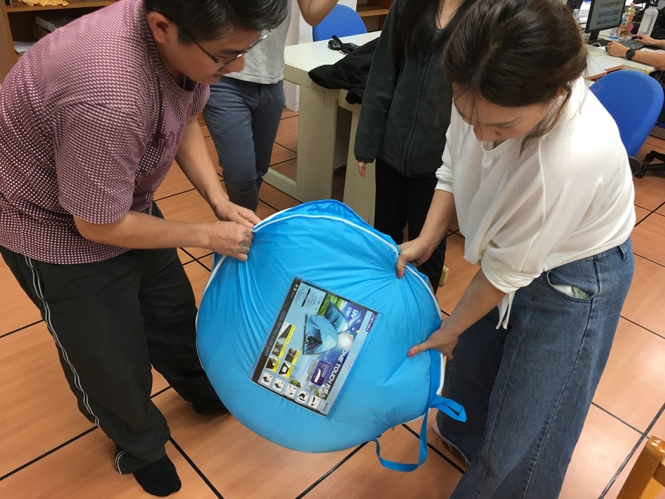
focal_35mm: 29
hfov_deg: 61.6
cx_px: 332
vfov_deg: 48.2
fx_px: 557
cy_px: 250
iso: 25
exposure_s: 1/15
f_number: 2.2
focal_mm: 4.15
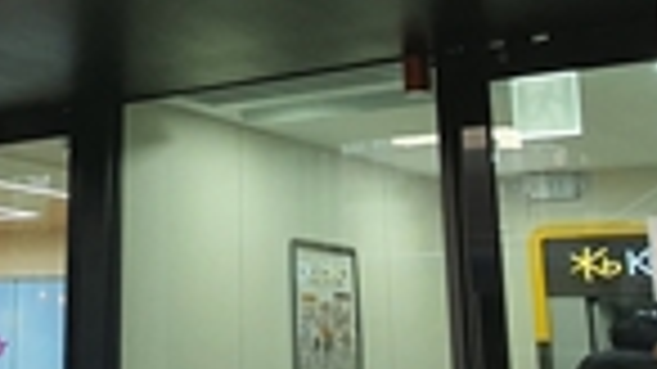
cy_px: 22
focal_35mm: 62
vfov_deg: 19.0
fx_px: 1080
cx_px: 22
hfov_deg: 31.6
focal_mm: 1.8
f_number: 2.2
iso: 64
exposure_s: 1/120
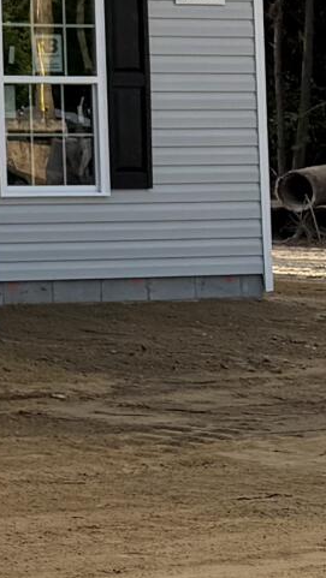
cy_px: -135
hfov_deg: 6.3
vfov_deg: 12.8
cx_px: -901
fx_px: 2502
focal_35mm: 163
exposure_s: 1/1464
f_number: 1.78
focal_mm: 6.76
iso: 100
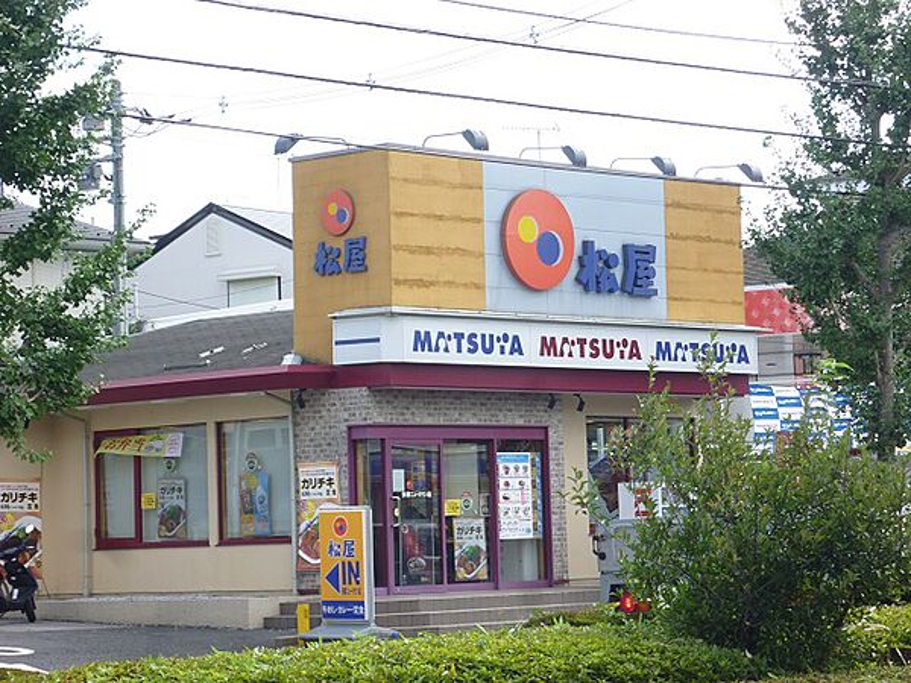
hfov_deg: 17.6
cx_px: 456
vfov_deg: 13.2
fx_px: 2948
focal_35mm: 112
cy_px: 342
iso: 100
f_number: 5.8
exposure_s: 1/125
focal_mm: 19.9
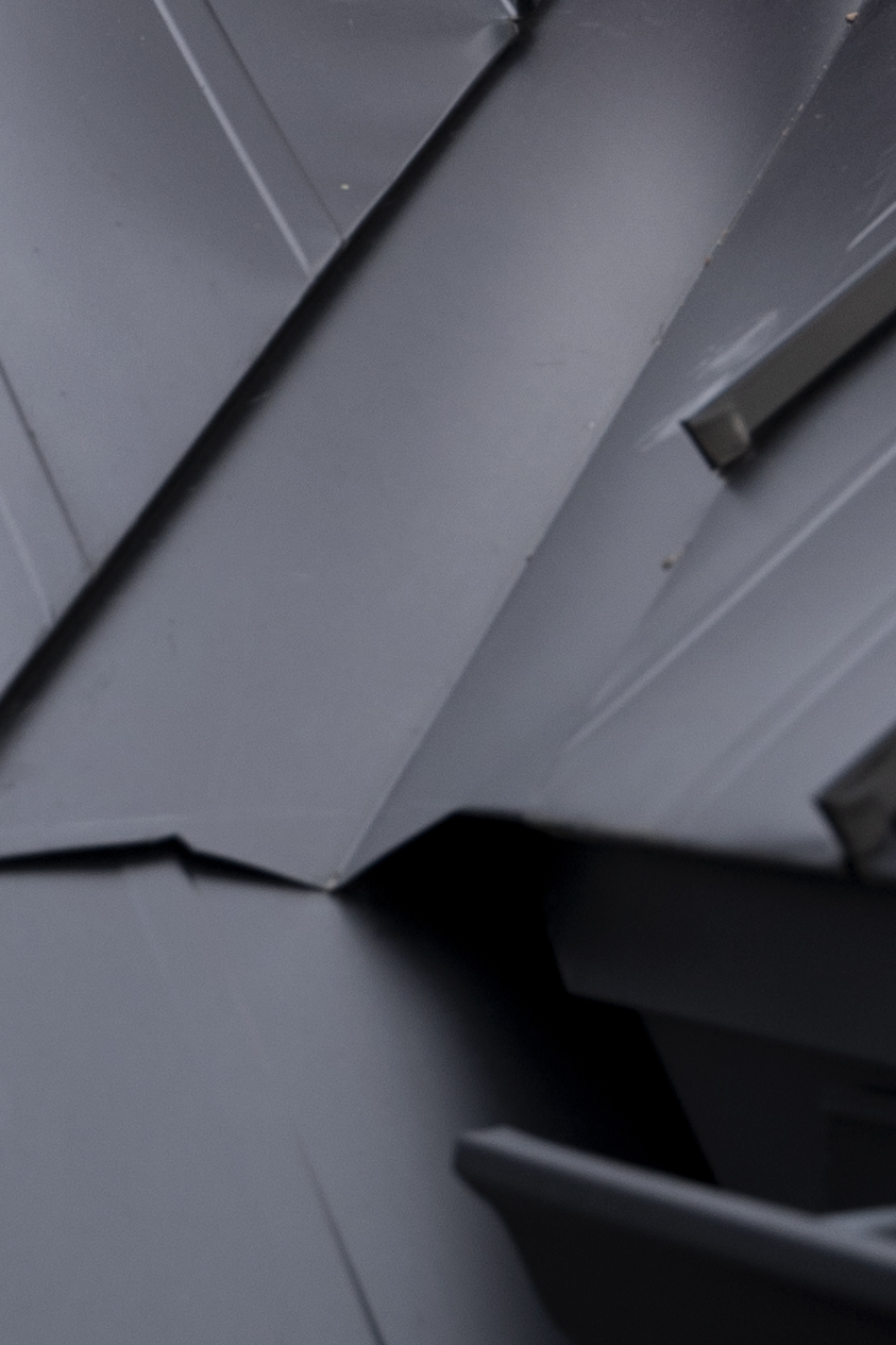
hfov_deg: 8.3
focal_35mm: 166
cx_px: 405
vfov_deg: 12.1
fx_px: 6199
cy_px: -305
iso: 200
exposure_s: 1/200
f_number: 3.5
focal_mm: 35
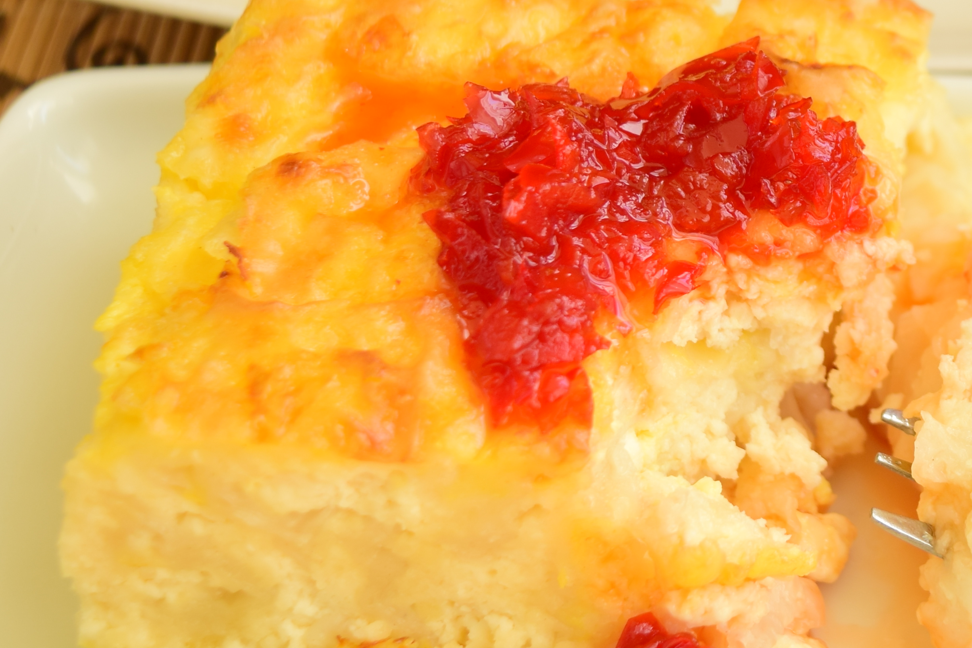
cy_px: 162
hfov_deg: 19.8
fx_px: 2679
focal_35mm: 99
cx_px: 1022
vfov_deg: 13.7
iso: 100
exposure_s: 1/100
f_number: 5
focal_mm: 27
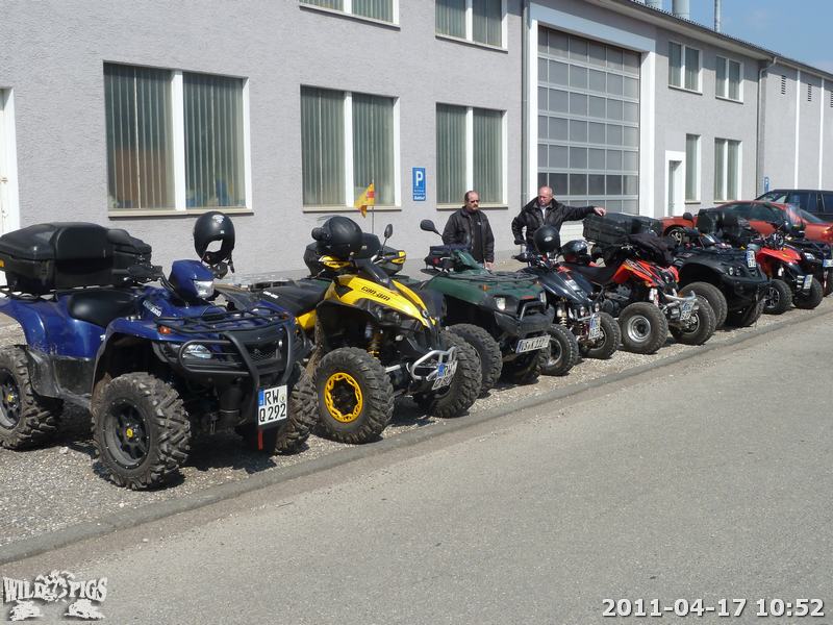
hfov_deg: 44.8
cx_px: 416
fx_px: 1011
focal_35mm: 42
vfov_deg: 34.3
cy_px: 312
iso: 80
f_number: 5
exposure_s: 1/500
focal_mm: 6.9
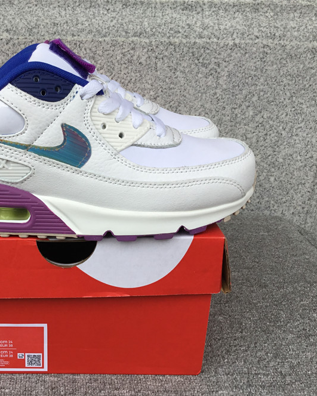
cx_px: 72
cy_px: 201
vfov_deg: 44.8
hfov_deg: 35.5
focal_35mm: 41
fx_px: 481
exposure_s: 1/120
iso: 25
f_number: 2.4
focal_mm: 3.3
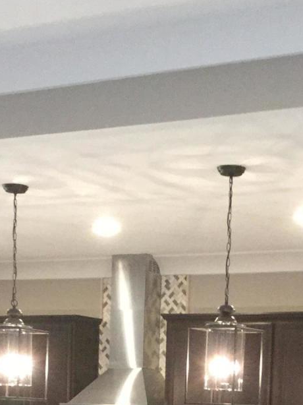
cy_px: 549
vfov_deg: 18.0
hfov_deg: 14.6
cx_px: 197
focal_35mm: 101
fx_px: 1180
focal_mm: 3.3
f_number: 2.4
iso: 200
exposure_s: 1/30
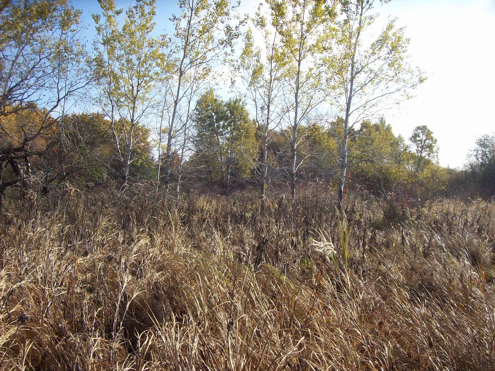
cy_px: 186
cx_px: 248
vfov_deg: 39.6
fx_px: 515
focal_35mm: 36
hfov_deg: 51.4
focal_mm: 6
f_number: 4.8
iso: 80
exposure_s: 1/511
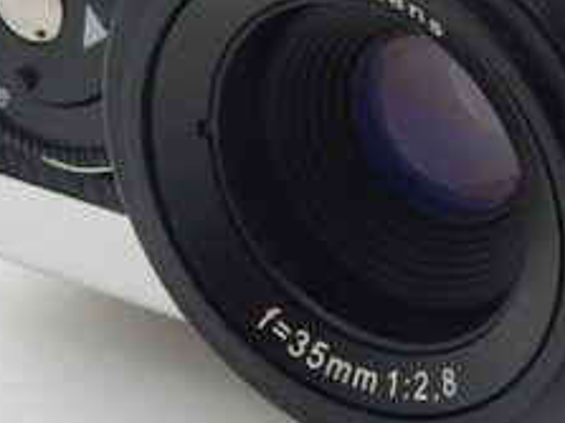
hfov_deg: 8.4
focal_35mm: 234
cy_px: -84
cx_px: 611
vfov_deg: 6.3
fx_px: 3817
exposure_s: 1/50
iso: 125
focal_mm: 9
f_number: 5.3
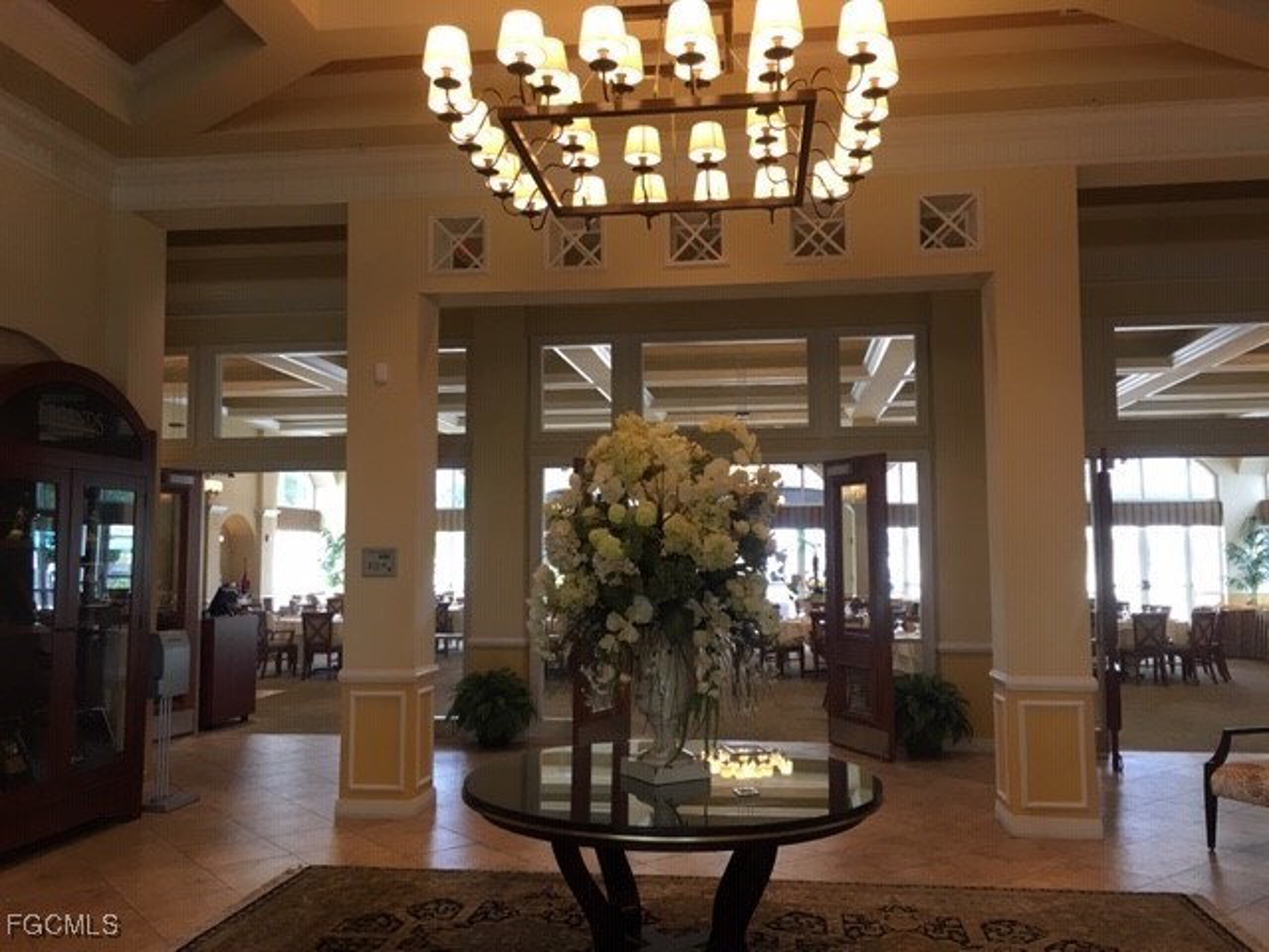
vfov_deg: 48.2
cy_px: 476
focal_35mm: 29
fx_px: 1063
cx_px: 634
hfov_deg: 61.7
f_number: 2.2
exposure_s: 1/30
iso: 40
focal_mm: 4.15
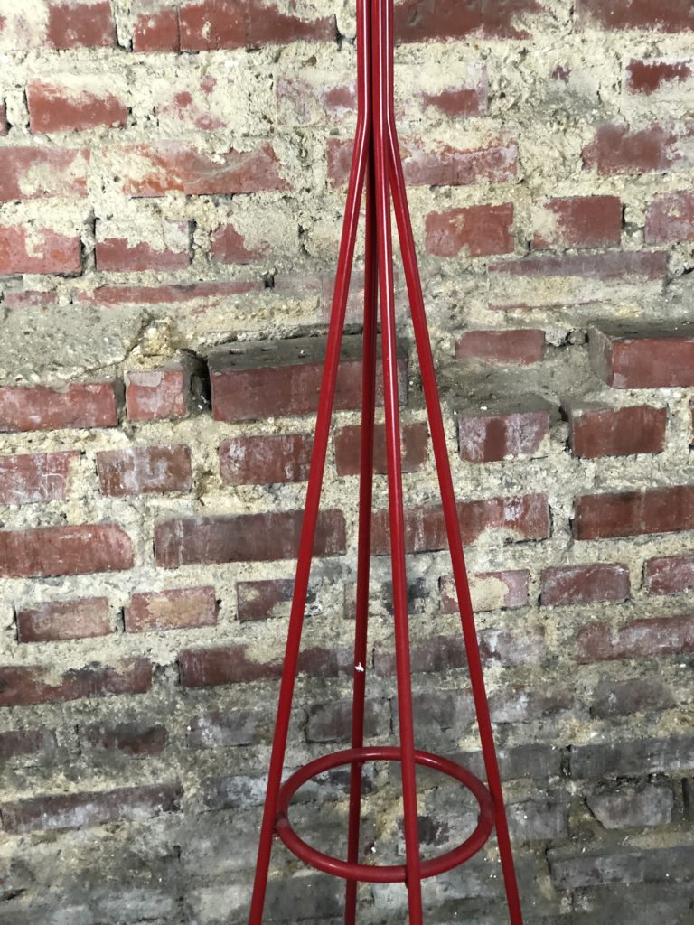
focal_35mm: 52
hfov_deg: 28.0
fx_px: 1390
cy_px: 462
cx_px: 347
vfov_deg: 36.8
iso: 125
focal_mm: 6
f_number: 2.4
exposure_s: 1/25
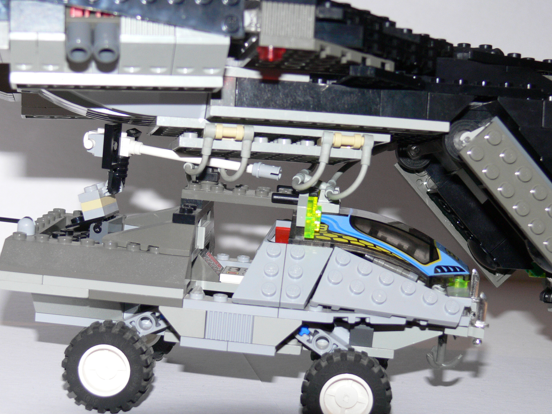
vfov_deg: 18.0
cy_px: 208
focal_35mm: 82
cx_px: 264
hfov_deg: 23.8
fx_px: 1308
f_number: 3.2
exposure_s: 1/30
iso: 100
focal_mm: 14.9
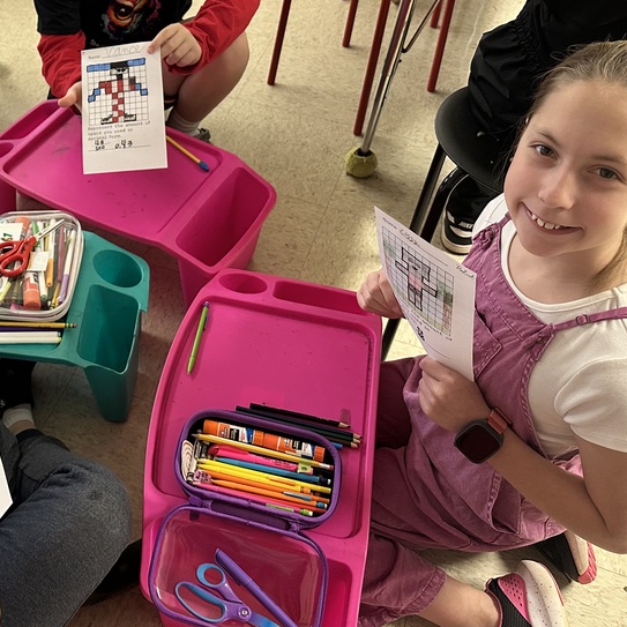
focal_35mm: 40
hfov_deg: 39.8
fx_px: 820
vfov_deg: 41.4
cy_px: 212
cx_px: 104
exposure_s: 1/60
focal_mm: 6.86
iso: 320
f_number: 1.78
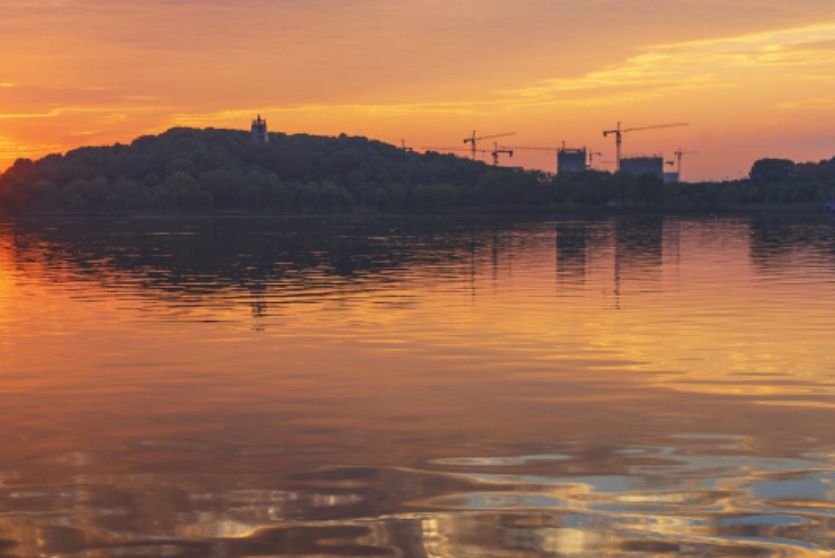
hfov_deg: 27.3
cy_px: 282
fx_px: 1625
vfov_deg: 19.5
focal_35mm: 70
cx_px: 19
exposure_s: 1/30
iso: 100
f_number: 13
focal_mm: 31
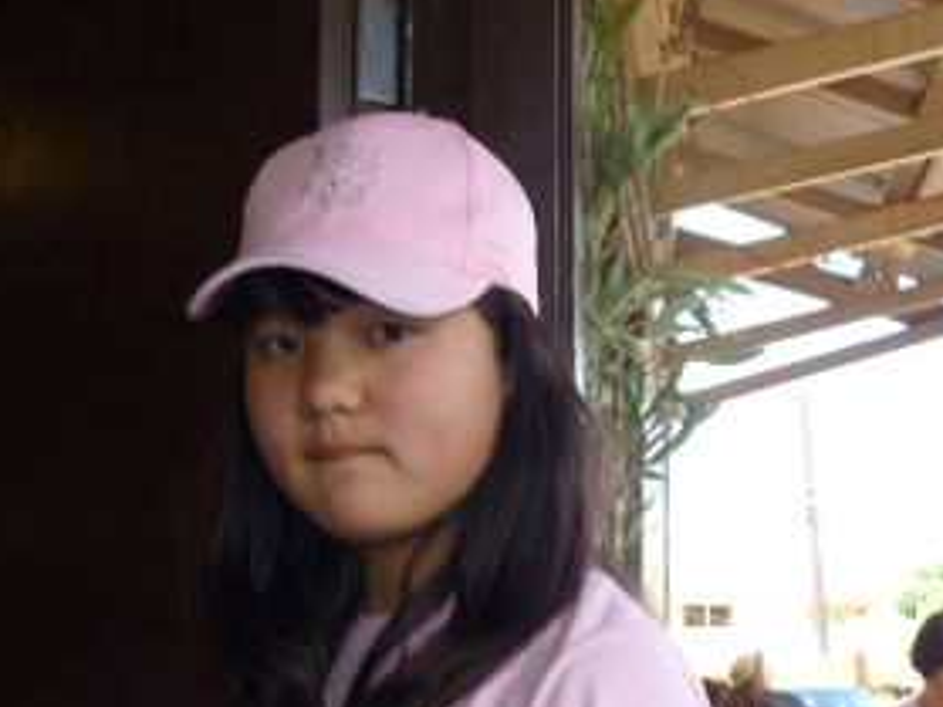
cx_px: 754
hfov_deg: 24.9
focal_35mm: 77
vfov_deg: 19.1
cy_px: 252
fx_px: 2097
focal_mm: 5.5
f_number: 2.8
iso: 80
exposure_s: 1/80
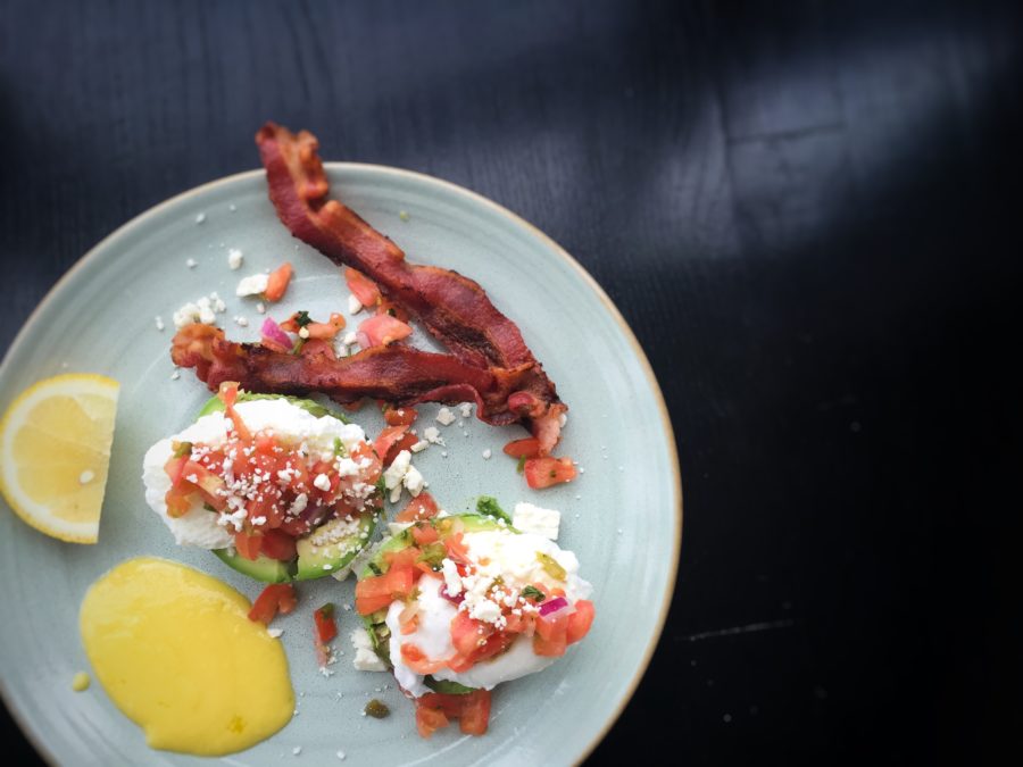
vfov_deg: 48.2
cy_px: 384
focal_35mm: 29
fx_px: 857
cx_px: 512
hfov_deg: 61.7
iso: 50
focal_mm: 4.15
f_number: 2.2
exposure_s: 1/120
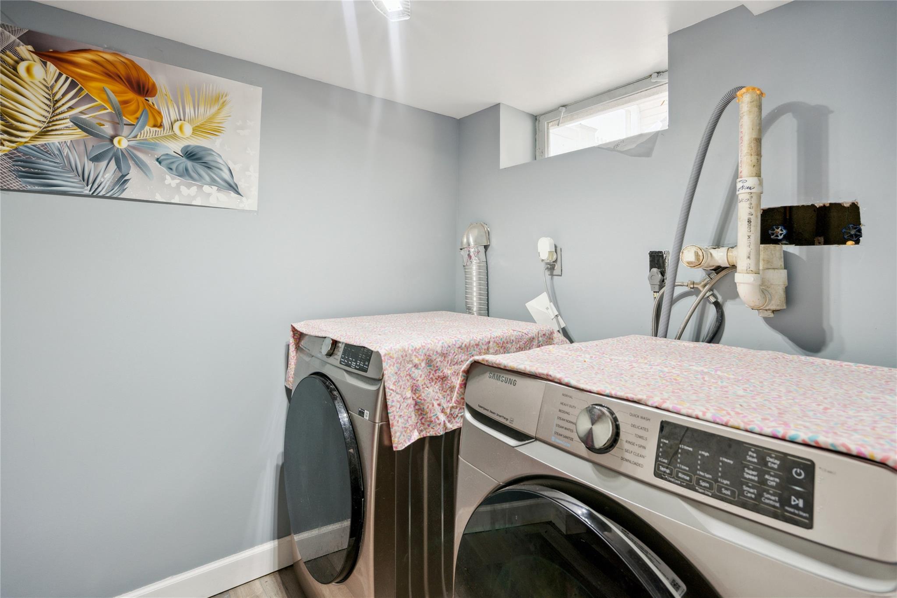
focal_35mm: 16
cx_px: 448
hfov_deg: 96.7
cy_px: 299
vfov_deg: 73.7
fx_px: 399
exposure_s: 1/80
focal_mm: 16
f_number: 5.6
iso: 500
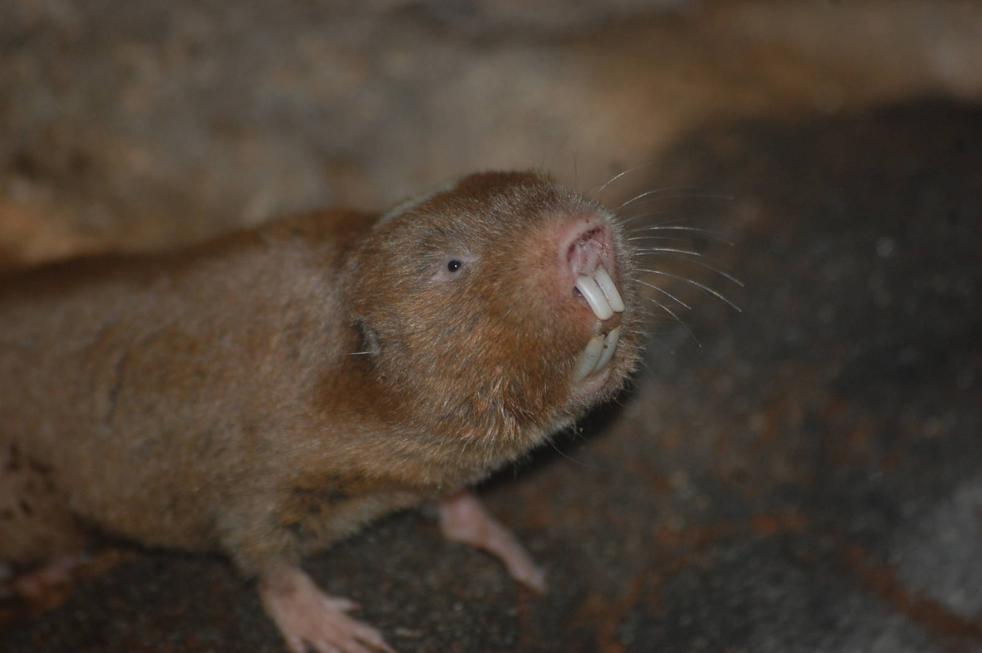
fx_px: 8176
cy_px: 326
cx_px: 491
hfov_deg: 6.9
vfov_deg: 4.6
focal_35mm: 300
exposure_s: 1/60
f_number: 5.6
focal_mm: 200
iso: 400
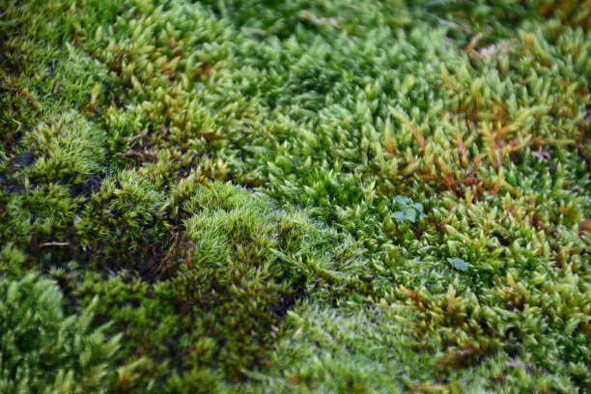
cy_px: 197
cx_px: 296
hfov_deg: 6.9
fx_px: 4925
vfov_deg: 4.6
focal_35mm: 300
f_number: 6.3
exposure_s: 1/320
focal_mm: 200
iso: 800
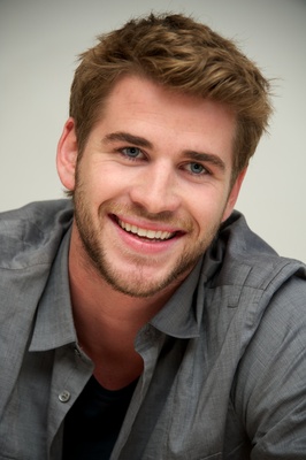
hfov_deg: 7.2
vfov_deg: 10.8
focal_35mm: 190
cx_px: 153
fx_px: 2427
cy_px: 230
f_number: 6.3
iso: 400
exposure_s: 1/60
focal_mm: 190
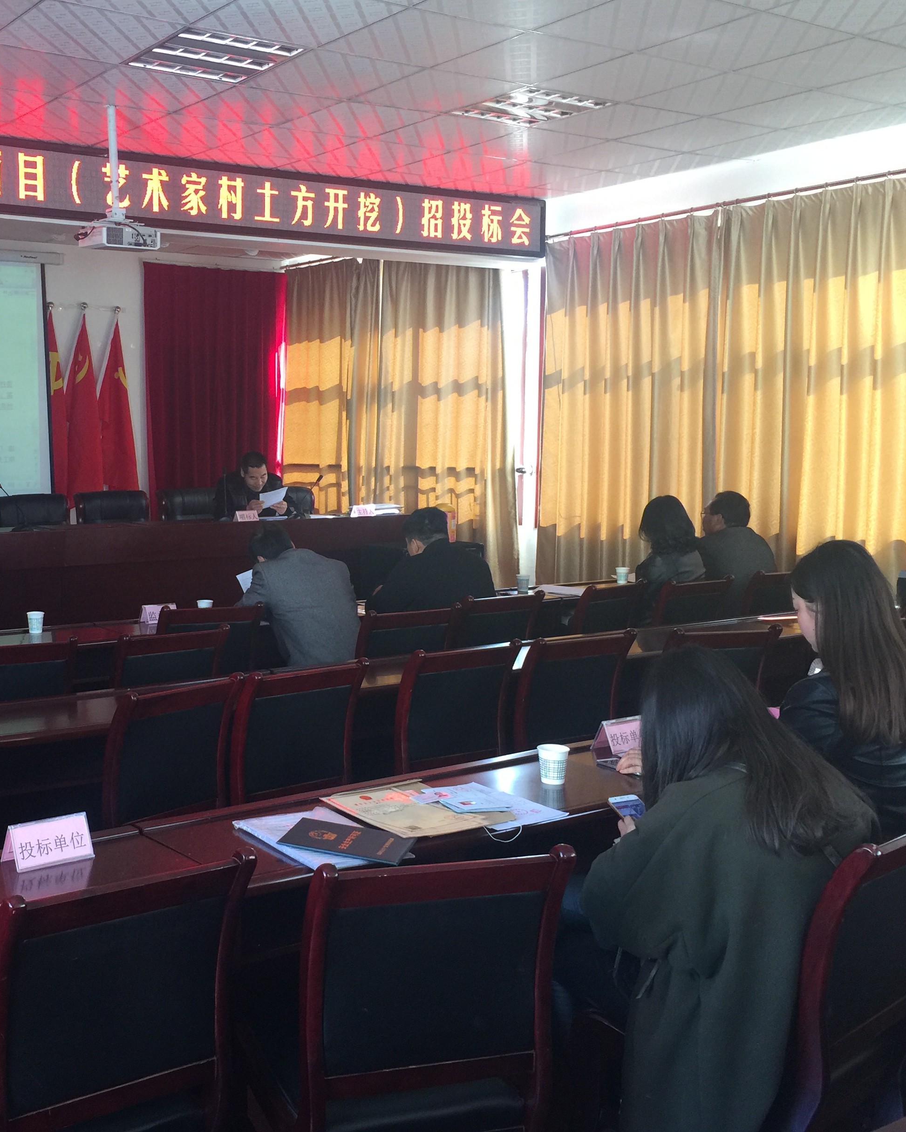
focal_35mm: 38
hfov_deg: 38.0
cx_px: 212
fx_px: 1274
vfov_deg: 47.9
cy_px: 563
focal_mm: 4.15
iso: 64
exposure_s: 1/33
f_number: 2.2
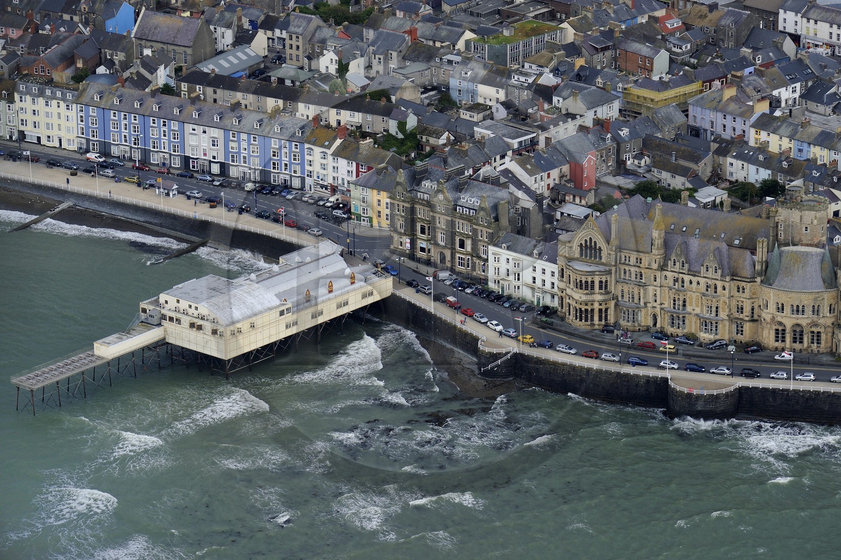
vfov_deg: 7.8
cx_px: 420
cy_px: 280
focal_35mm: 175
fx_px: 4087
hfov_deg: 11.7
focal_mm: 175
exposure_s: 1/800
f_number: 7.1
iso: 400
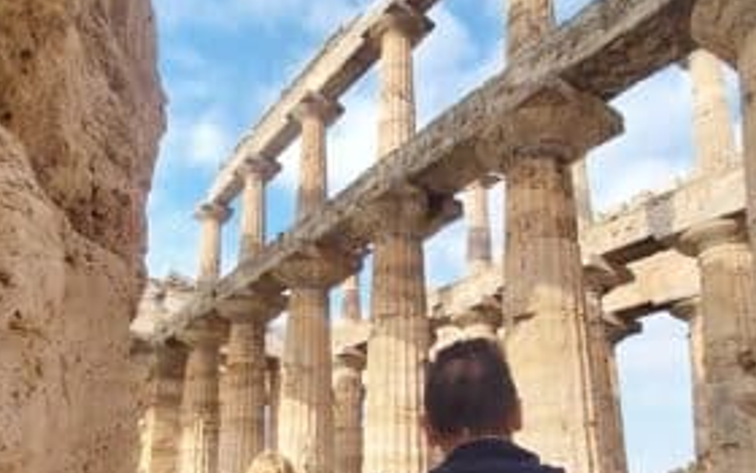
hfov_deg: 64.5
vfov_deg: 40.8
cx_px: 343
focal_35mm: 29
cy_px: 399
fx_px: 598
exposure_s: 1/720
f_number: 2.2
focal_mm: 1.13
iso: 64
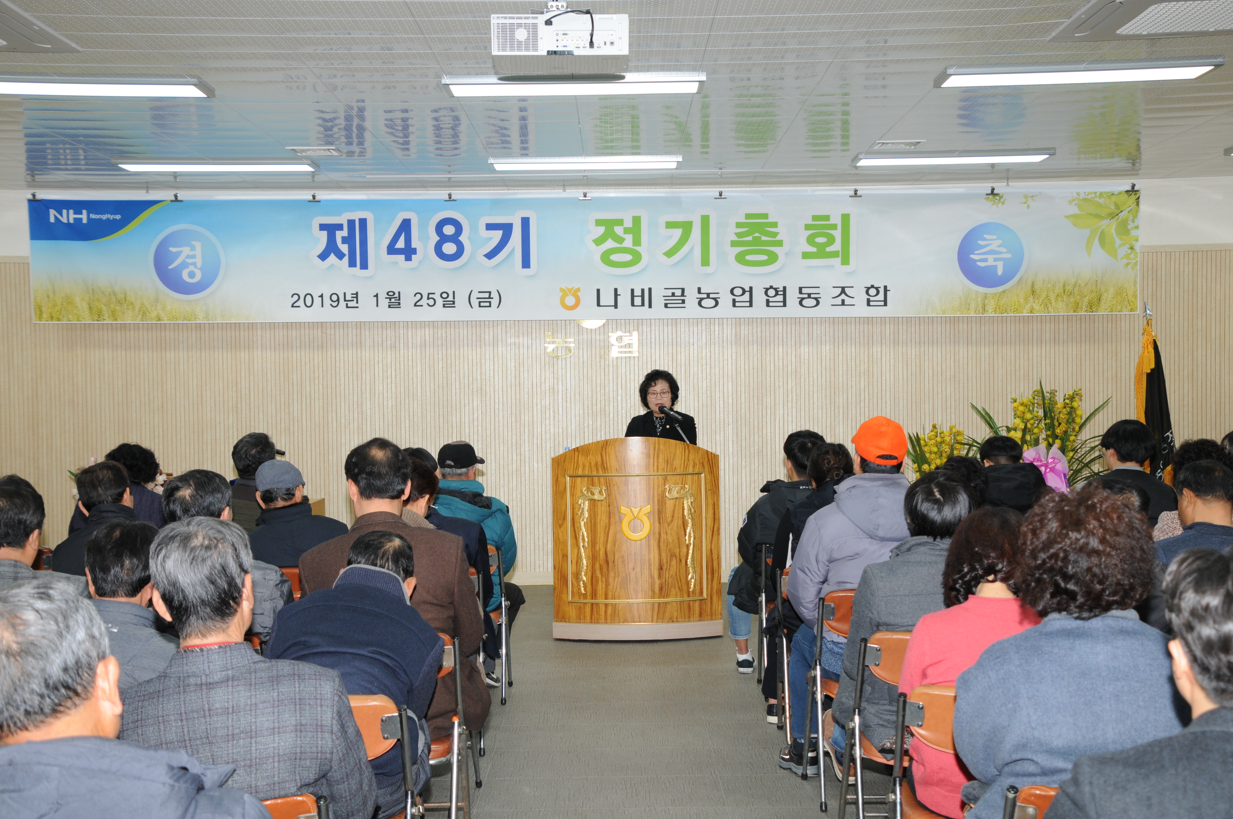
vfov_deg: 29.8
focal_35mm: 45
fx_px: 1539
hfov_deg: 43.7
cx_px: 616
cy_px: 410
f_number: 5.6
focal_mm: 30
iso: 400
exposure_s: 1/60
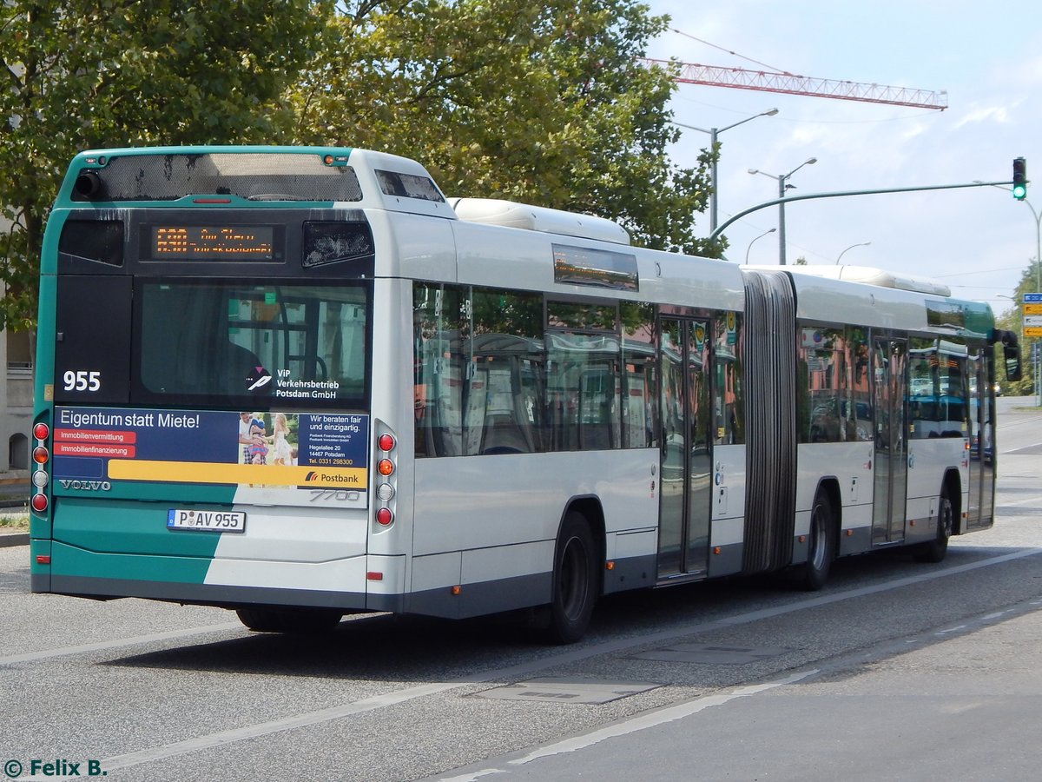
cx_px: 521
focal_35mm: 75
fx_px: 2258
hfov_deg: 26.0
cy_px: 391
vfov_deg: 19.6
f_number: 4.2
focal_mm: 13.5
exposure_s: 1/800
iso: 125
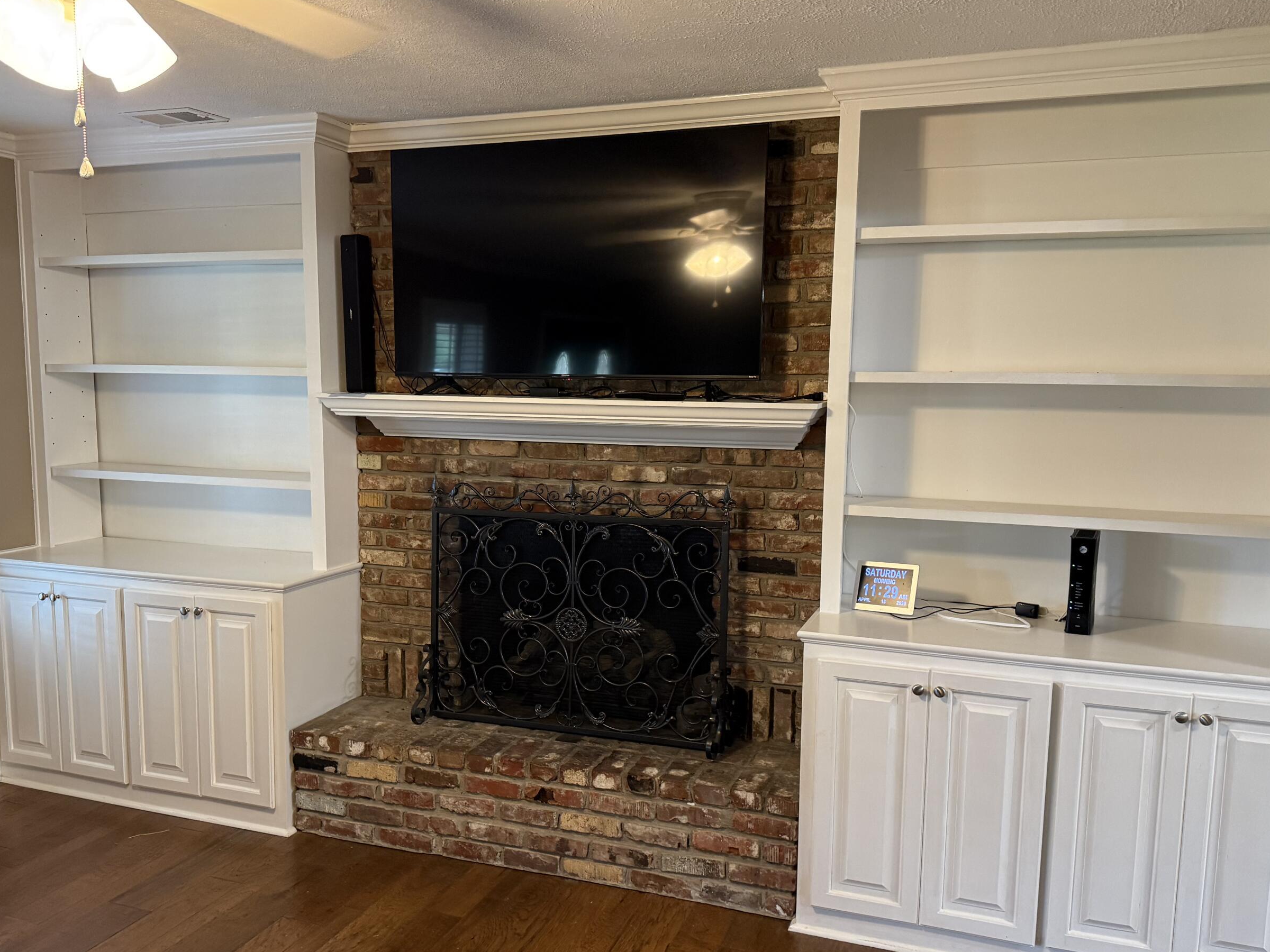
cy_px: 512
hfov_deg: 59.9
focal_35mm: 30
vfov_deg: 46.8
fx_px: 1101
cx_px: 587
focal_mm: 6.76
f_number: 1.78
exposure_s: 1/60
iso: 320
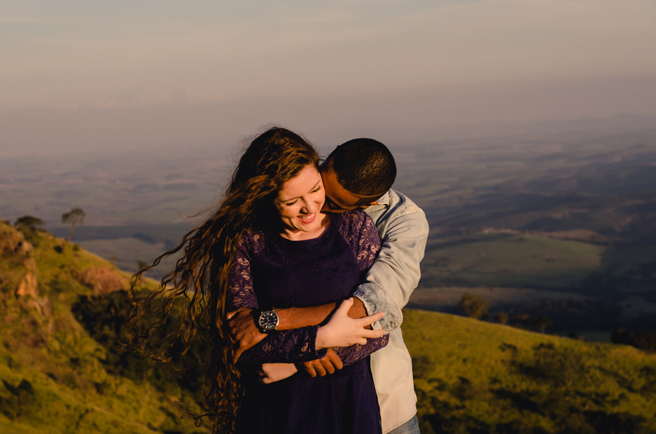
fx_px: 1363
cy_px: 217
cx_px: 328
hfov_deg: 27.1
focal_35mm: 75
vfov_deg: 18.1
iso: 100
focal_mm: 50
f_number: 4
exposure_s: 1/500
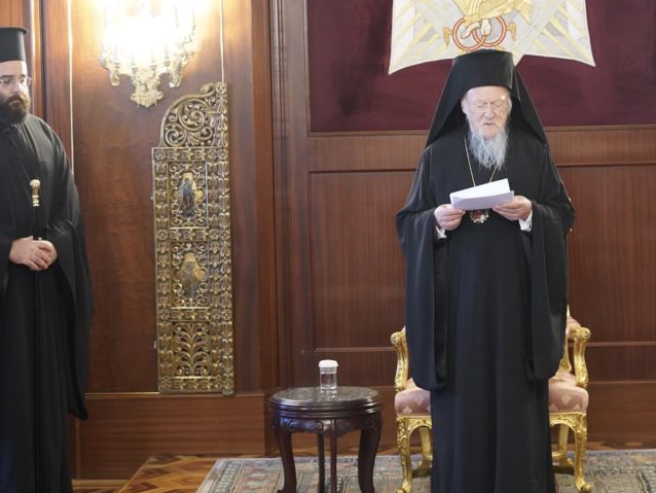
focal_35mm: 108
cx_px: 459
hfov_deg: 18.1
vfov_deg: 13.7
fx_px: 2047
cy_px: 226
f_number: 4
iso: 6400
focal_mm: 70
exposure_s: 1/160
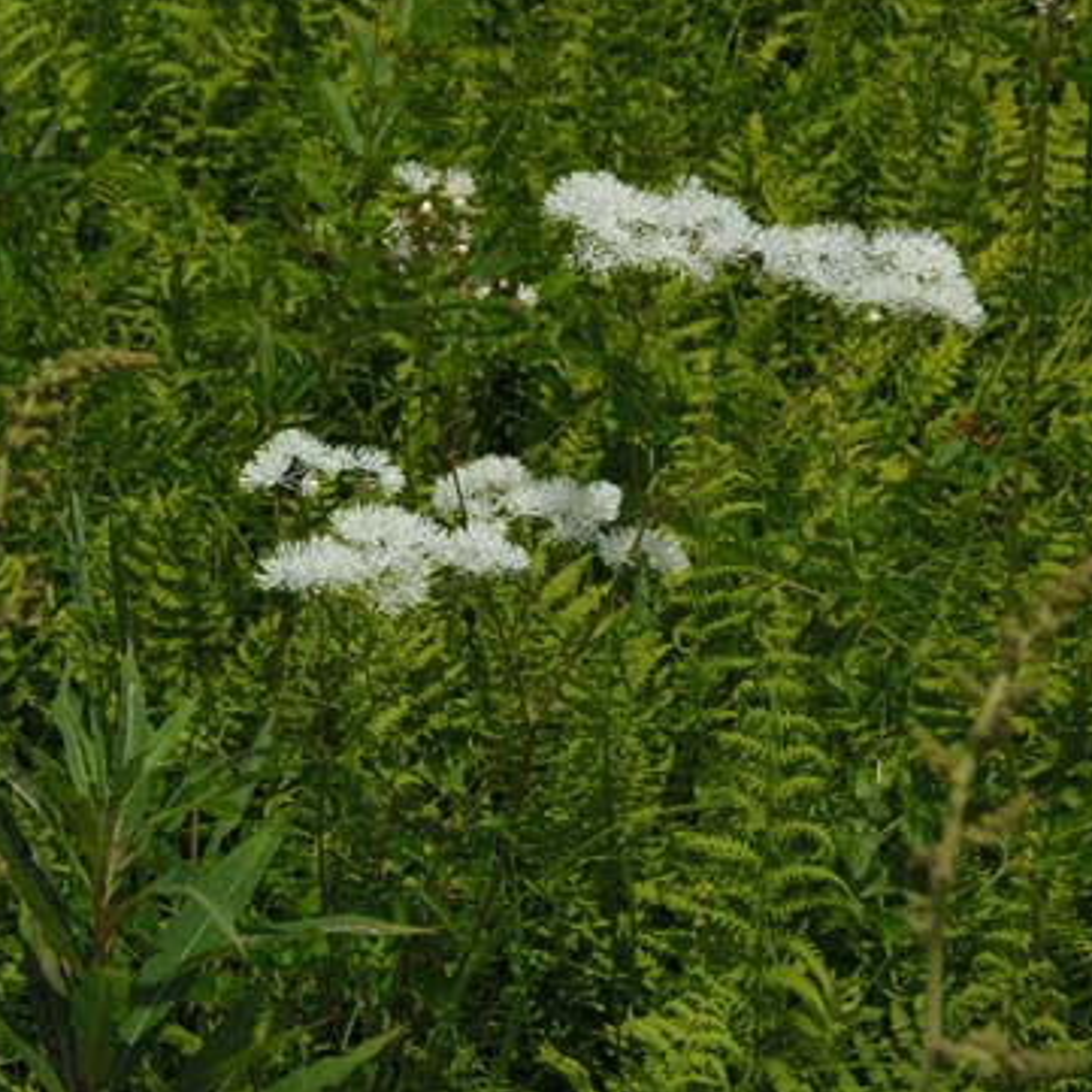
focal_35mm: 142
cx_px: 478
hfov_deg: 12.3
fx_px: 5068
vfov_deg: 12.3
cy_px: 528
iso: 64
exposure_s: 1/800
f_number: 6.1
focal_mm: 21.4
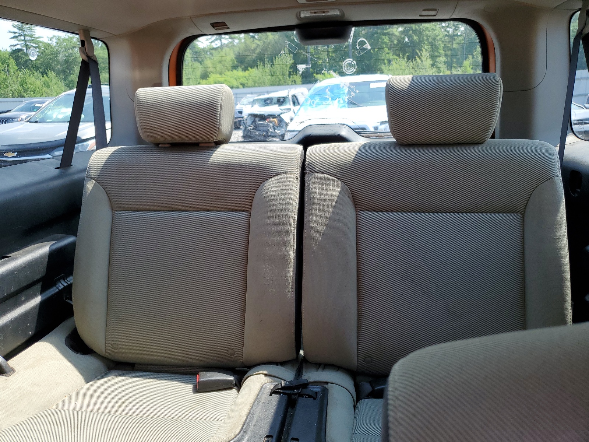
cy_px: 221
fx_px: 442
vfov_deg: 53.1
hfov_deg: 67.3
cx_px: 294
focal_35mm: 26
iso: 50
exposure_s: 1/217
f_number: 1.5
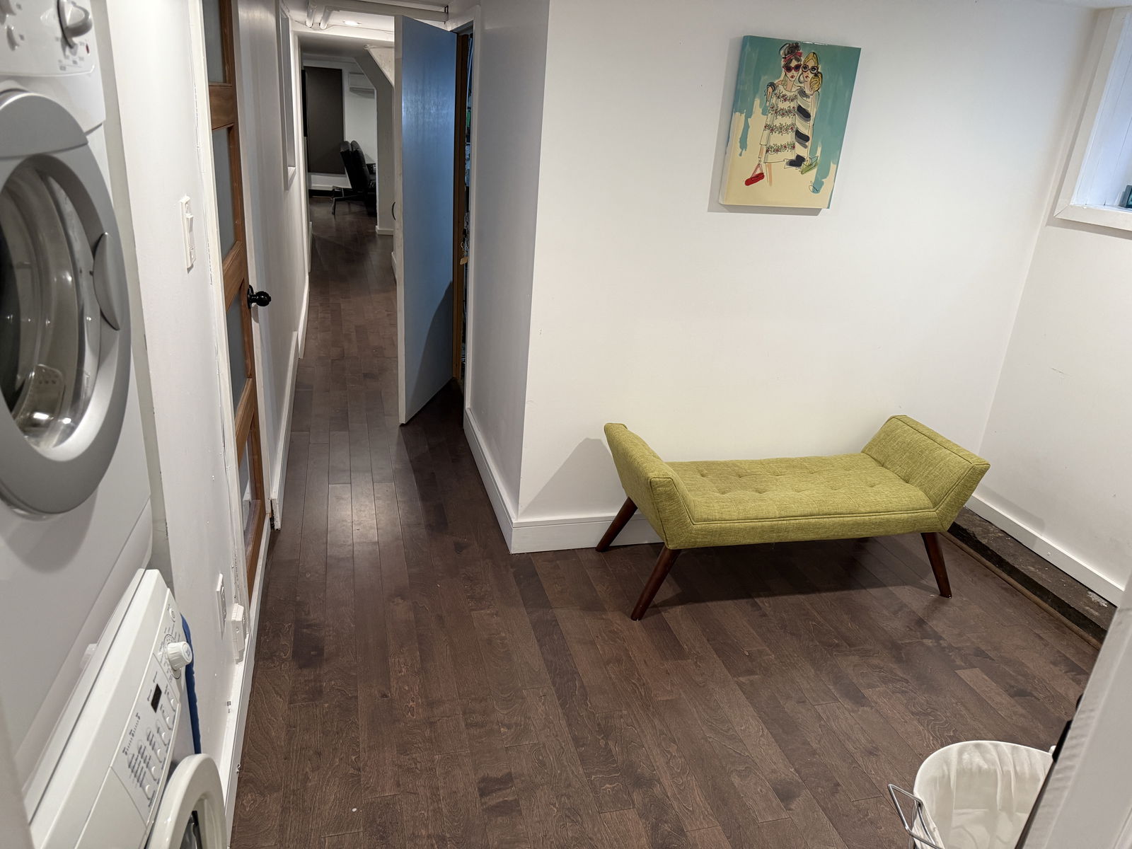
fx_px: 785
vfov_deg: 56.8
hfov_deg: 71.6
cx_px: 566
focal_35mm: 24
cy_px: 424
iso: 250
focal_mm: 6.76
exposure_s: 1/60
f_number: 1.78
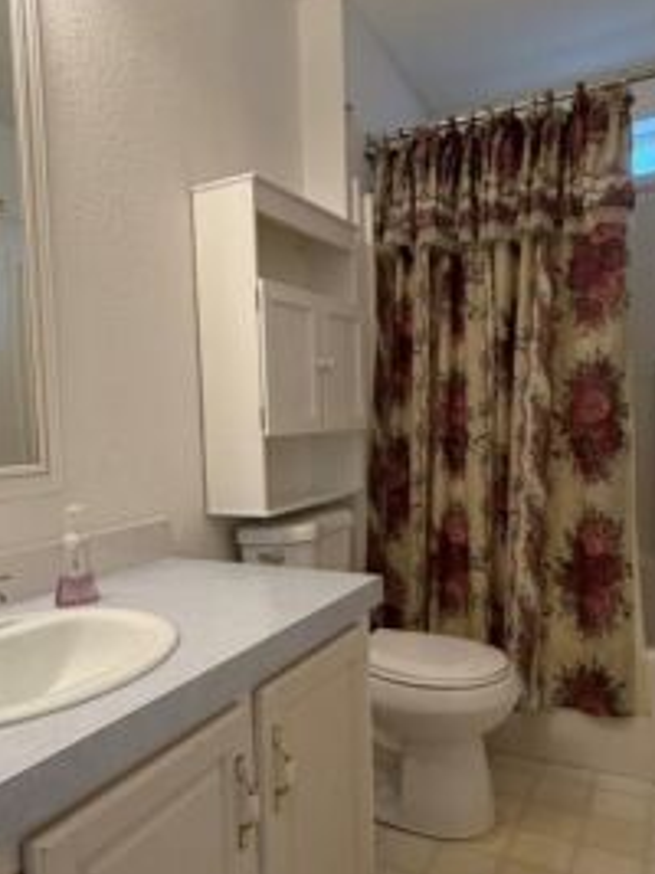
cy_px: 489
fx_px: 707
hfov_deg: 49.6
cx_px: 285
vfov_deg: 63.3
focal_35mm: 28
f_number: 2.2
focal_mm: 2.22
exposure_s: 1/120
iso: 320
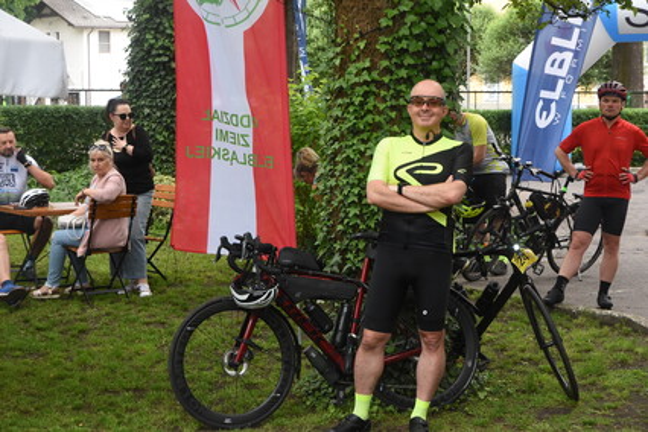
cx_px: 324
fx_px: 1296
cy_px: 216
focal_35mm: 72
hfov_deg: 28.1
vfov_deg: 18.9
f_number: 4
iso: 1000
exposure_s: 1/640
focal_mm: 48
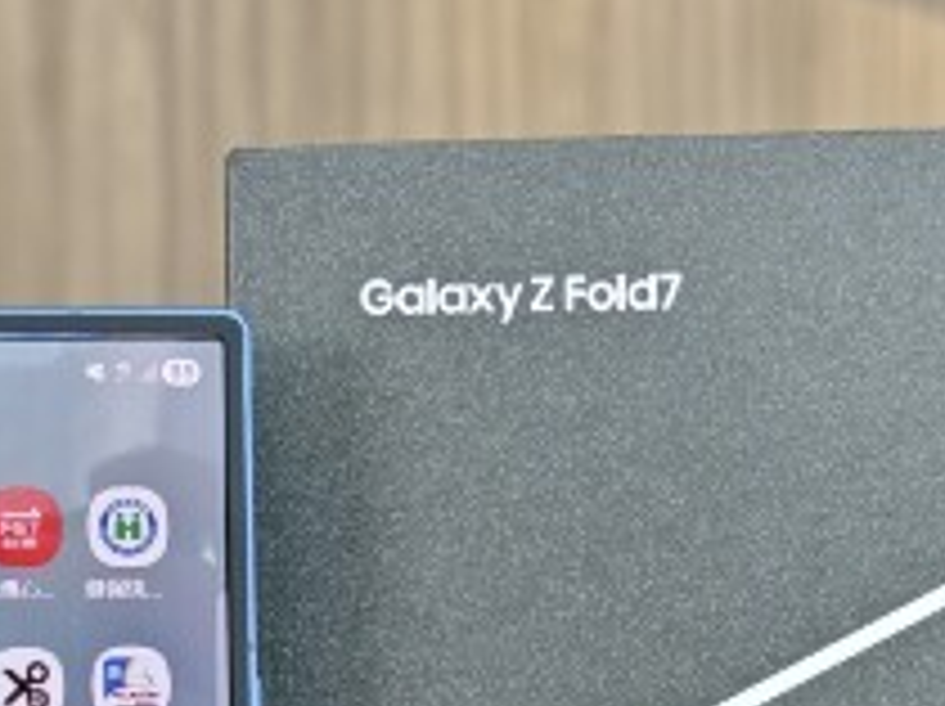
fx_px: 4308
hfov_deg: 12.5
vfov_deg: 9.2
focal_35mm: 158
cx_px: 378
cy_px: 908
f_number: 1.62
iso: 200
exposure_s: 1/120
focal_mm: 6.55
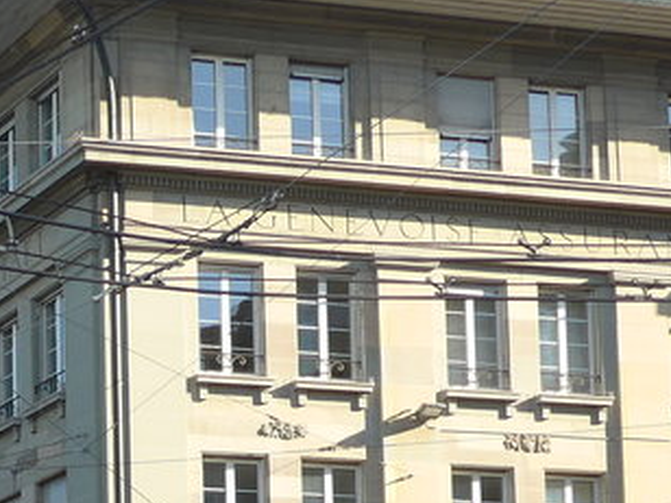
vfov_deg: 12.2
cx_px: -126
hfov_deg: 16.7
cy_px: 847
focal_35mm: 113
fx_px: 2190
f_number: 2.8
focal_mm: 6
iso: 80
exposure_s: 1/320
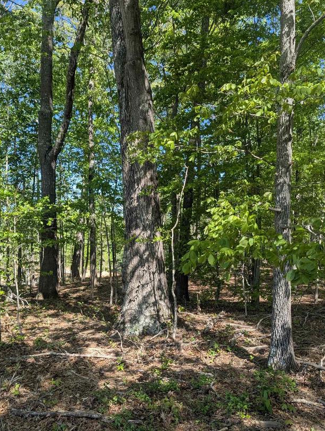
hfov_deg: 44.2
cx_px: 144
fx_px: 400
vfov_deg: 56.7
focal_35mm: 32
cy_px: 233
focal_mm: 6.81
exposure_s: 1/531
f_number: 1.85
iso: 41
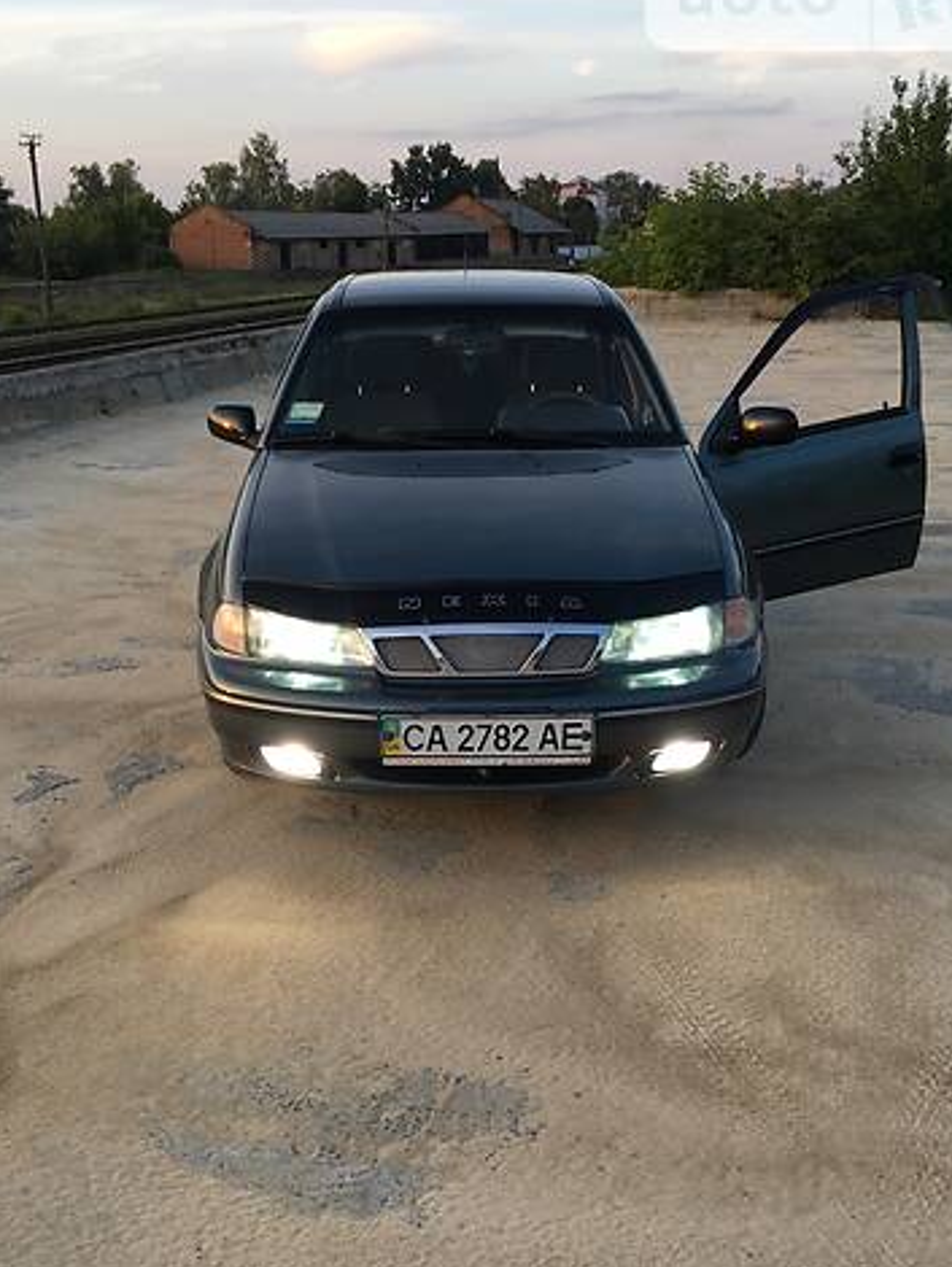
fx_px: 1356
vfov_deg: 50.0
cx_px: 467
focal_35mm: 37
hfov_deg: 38.7
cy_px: 712
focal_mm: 4.2
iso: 25
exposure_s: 1/100
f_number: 2.2
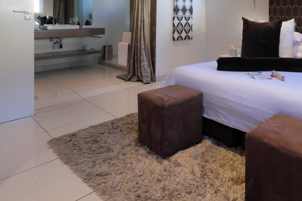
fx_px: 218
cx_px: 227
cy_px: 64
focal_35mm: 26
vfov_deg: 48.6
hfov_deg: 65.1
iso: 800
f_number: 10
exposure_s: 1/26
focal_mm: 10
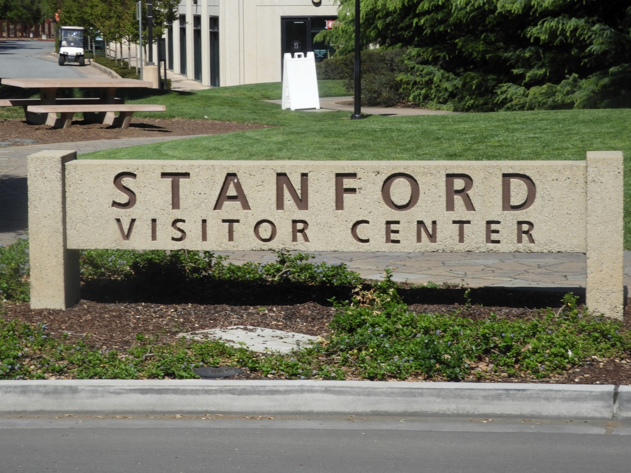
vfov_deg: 12.9
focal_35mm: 115
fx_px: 2096
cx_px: 316
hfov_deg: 17.1
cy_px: 236
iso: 100
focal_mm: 20.6
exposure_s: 1/800
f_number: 5
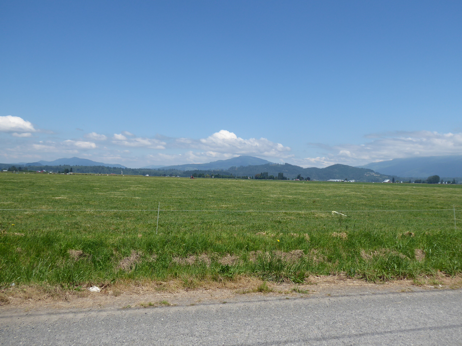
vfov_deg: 48.2
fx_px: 387
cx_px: 231
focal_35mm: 29
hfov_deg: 61.7
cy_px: 173
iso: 80
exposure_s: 1/1000
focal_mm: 5
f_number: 3.5
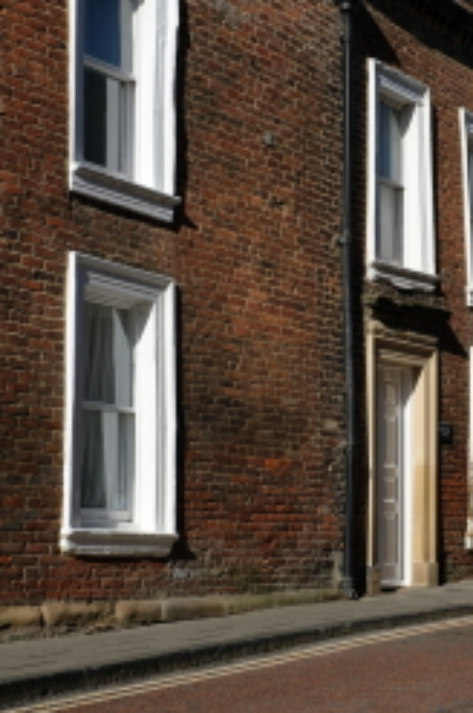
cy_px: 333
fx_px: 1700
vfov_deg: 23.7
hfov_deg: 15.7
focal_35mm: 86
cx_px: 398
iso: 200
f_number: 6.4
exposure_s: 1/800
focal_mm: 35
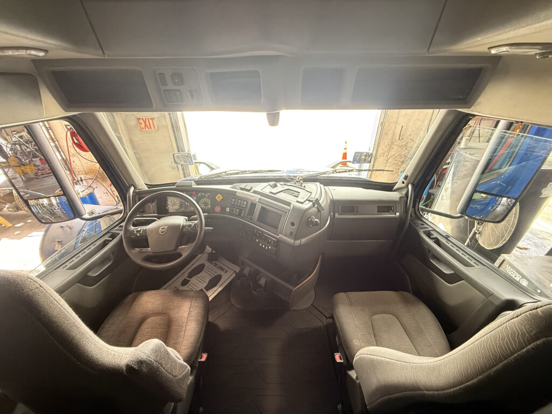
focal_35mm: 14
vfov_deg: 85.7
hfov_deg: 102.1
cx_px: 276
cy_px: 207
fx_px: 223
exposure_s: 1/60
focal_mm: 2.22
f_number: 2.2
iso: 500
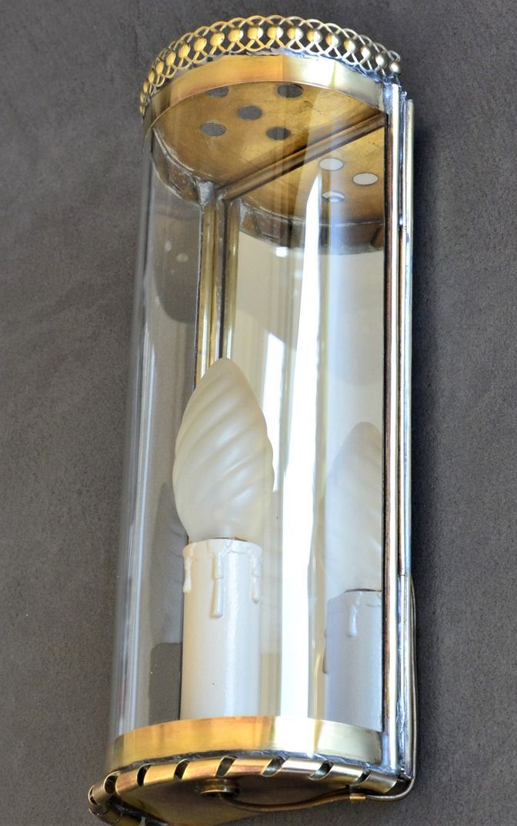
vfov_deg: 46.2
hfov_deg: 29.9
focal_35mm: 43
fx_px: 969
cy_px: 414
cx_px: 265
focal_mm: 28
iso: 450
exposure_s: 1/60
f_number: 8
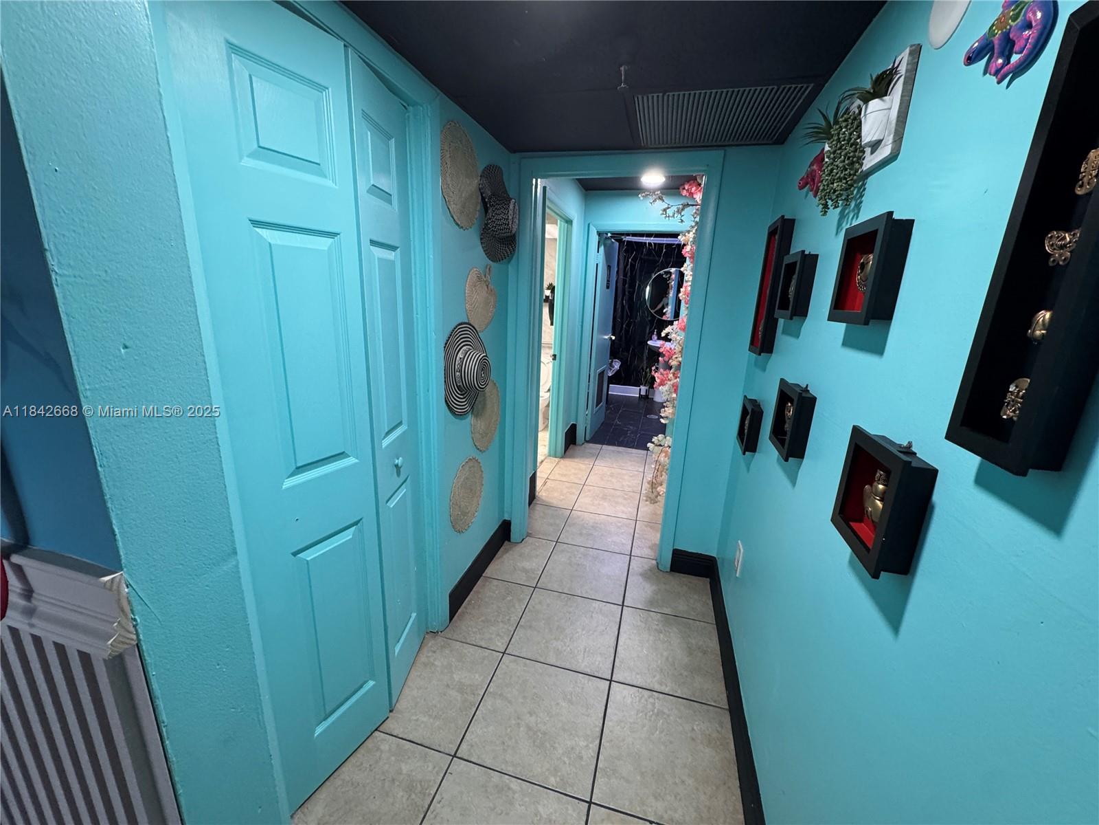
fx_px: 444
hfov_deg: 102.1
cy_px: 412
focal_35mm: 14
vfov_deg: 85.7
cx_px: 550
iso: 250
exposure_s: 1/60
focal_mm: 2.22
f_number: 2.2
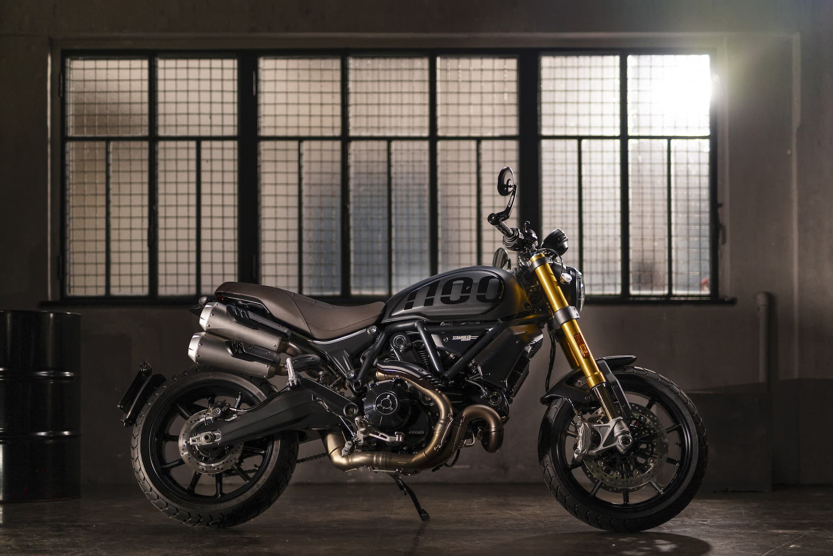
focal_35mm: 50
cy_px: 278
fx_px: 1157
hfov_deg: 39.6
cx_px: 416
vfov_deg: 27.0
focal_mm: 50
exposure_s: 1/1000
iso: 500
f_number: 1.4
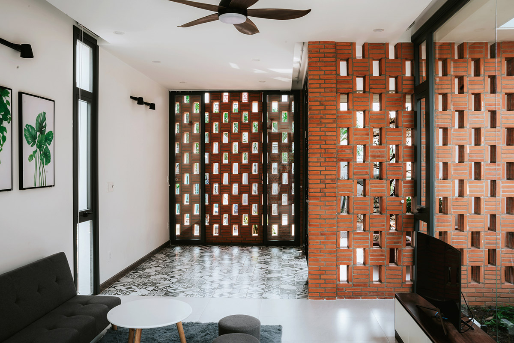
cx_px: 257
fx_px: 434
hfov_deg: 61.2
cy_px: 172
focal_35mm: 30
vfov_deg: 43.1
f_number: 20
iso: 100
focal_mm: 30.4
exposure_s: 1/4
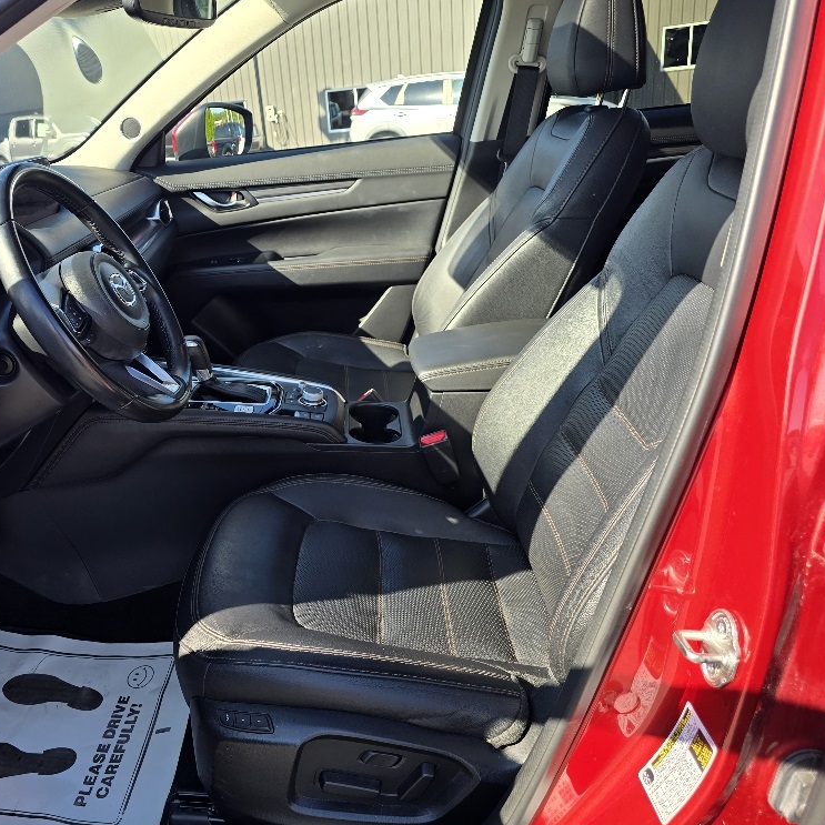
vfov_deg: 57.3
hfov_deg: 56.0
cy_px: 408
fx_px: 755
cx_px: 268
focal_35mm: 28
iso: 12
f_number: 1.7
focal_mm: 6.3
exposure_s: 1/204
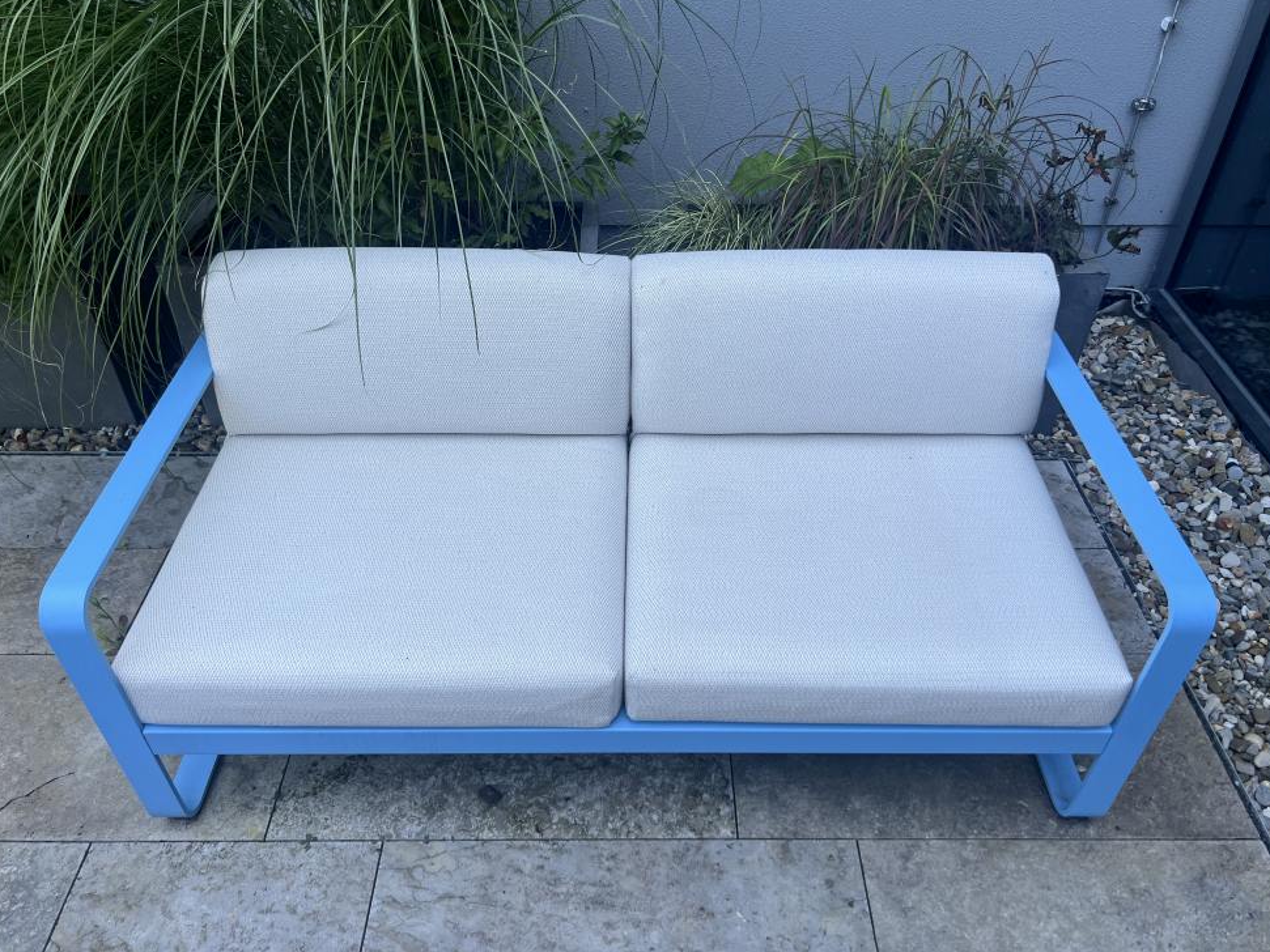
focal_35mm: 27
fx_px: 990
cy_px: 485
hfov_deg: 65.3
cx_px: 630
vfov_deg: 51.3
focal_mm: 5.7
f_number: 1.5
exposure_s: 1/718
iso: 50
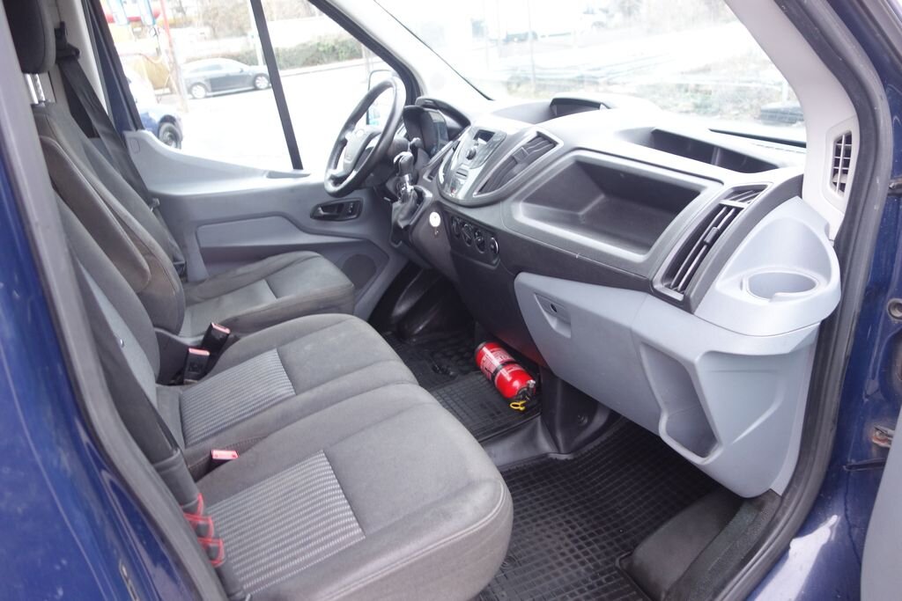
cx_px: 451
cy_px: 300
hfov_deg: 65.5
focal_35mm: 28
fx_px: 702
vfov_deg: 46.4
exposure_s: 1/30
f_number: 1.8
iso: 250
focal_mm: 10.4
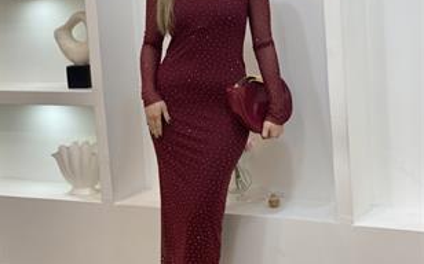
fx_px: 854
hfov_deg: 27.9
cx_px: 212
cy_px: 112
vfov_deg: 17.6
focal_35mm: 74
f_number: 2
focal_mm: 6
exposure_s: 1/100
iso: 80
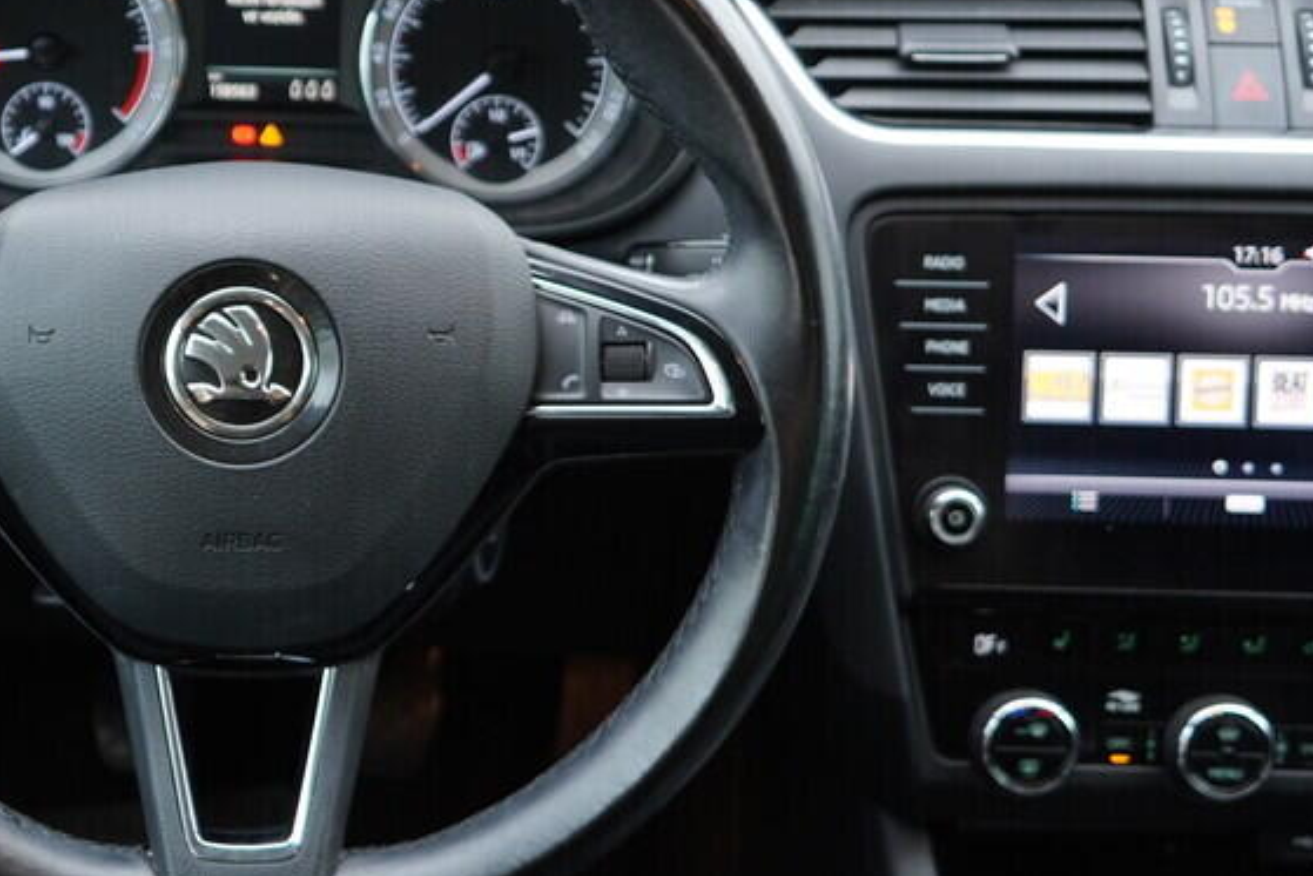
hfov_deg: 29.7
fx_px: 2408
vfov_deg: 20.6
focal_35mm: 66
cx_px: 235
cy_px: 377
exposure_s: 1/40
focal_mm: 24
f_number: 2.8
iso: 250
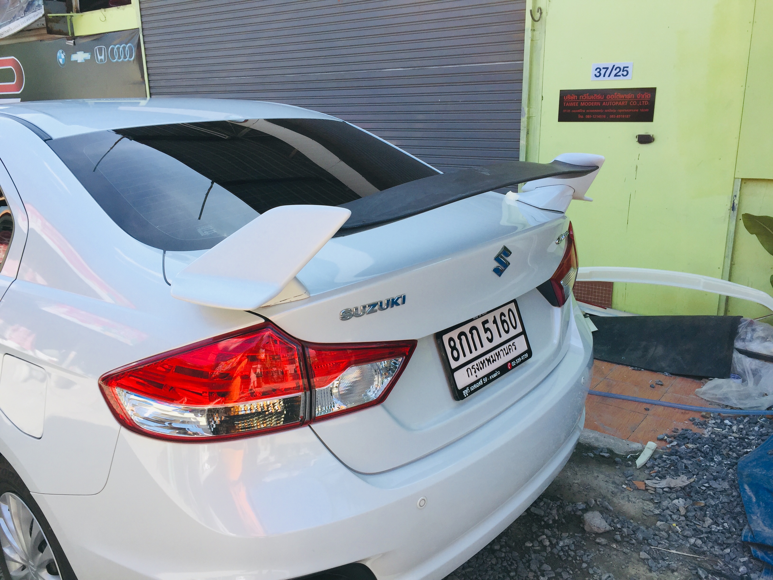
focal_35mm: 29
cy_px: 290
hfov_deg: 61.7
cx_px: 386
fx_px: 648
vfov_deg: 48.2
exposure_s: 1/608
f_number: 2.2
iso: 32
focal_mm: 4.15
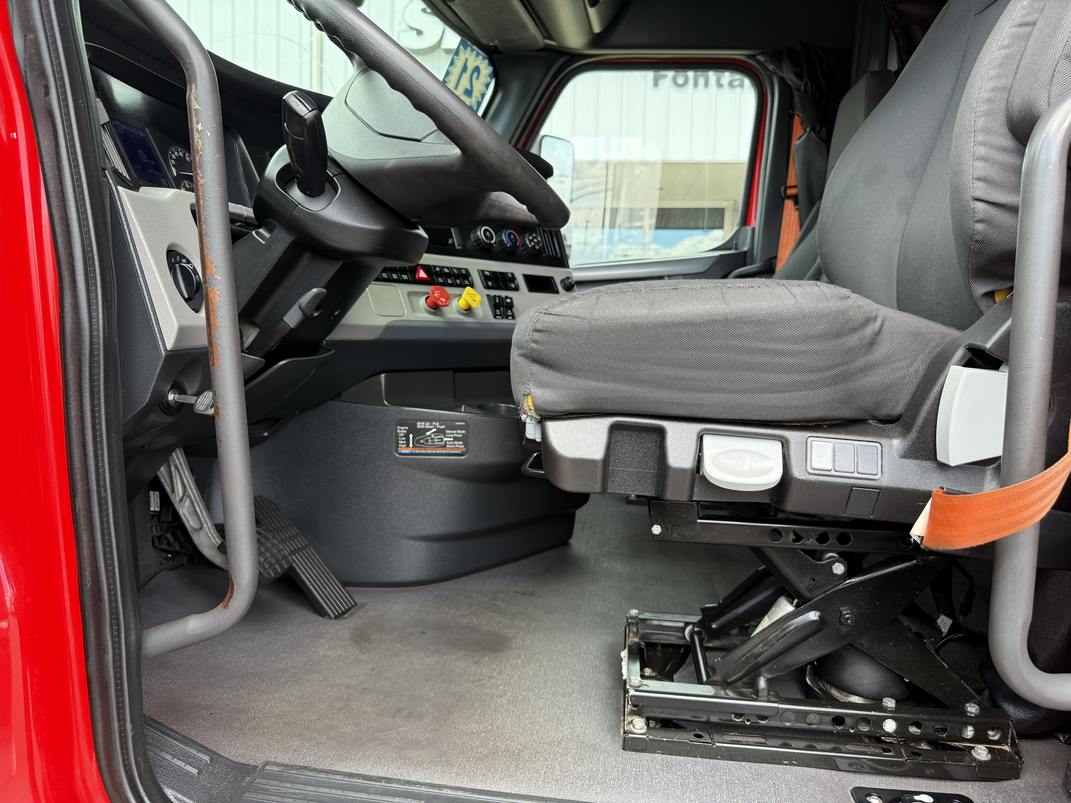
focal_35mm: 24
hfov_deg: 71.6
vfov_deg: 56.8
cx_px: 536
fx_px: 743
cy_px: 402
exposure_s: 1/243
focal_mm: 6.76
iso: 125
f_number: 1.78
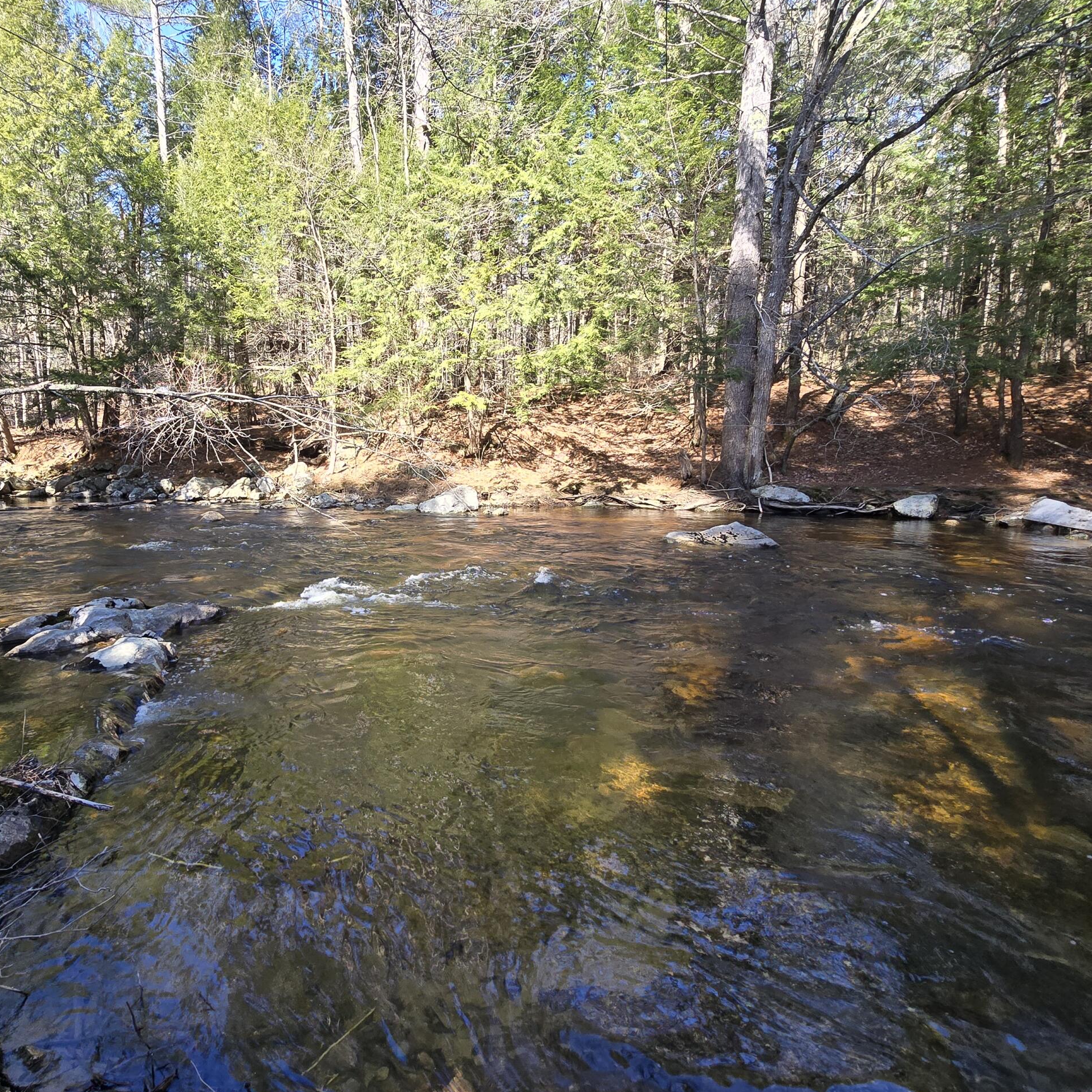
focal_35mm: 18
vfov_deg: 80.7
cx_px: 415
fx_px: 642
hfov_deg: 79.4
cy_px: 535
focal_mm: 2.2
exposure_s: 1/196
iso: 50
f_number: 2.2
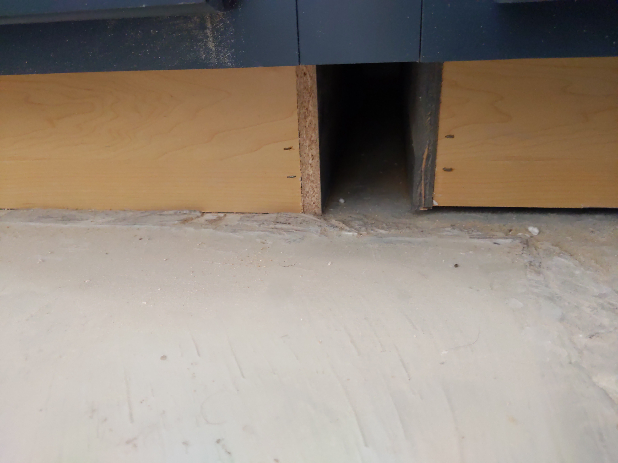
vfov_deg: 53.1
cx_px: 309
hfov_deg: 67.3
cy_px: 232
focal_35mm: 26
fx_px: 464
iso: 581
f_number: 1.8
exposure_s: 1/30
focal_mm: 4.44
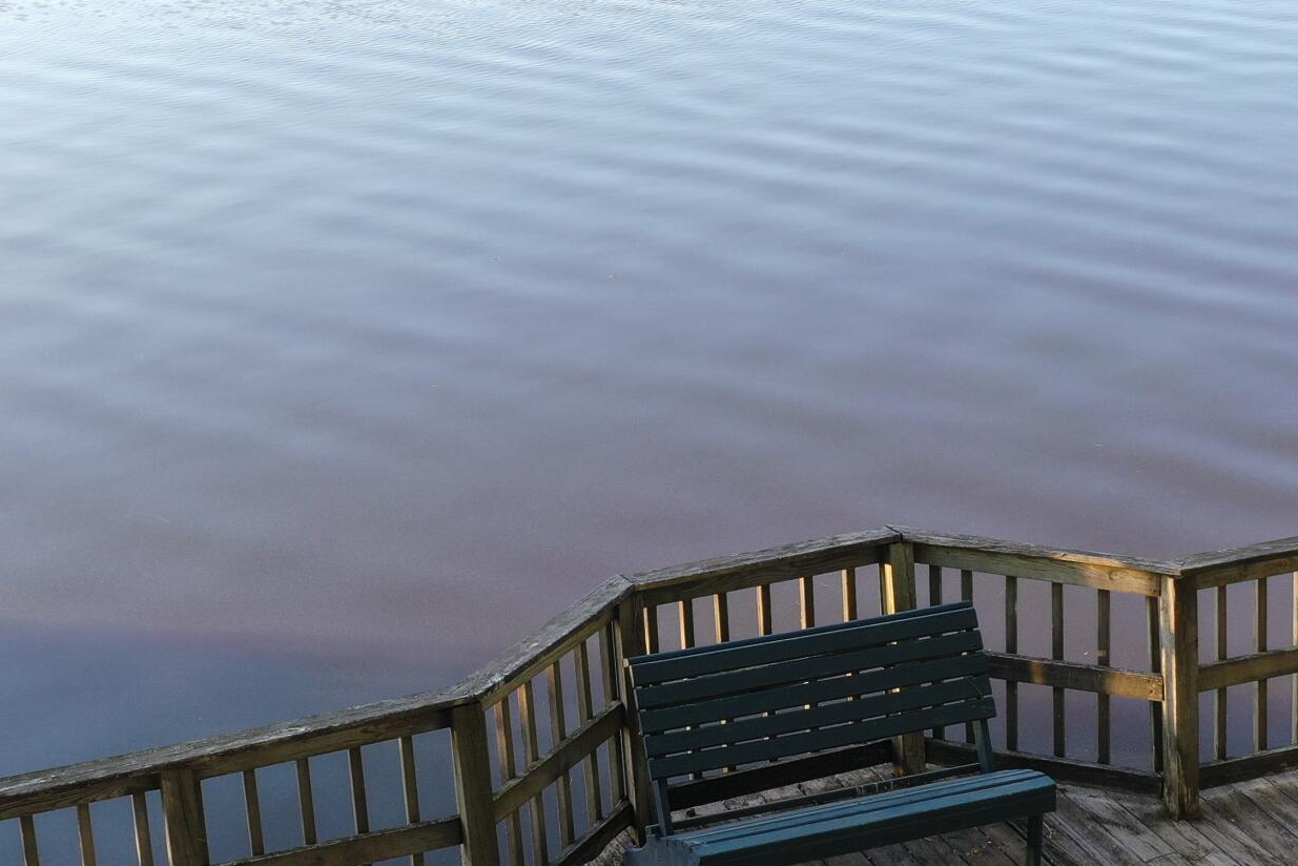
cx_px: 669
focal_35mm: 68
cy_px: 383
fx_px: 2452
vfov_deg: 20.0
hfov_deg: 29.6
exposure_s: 1/80
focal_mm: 10.26
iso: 100
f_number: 4
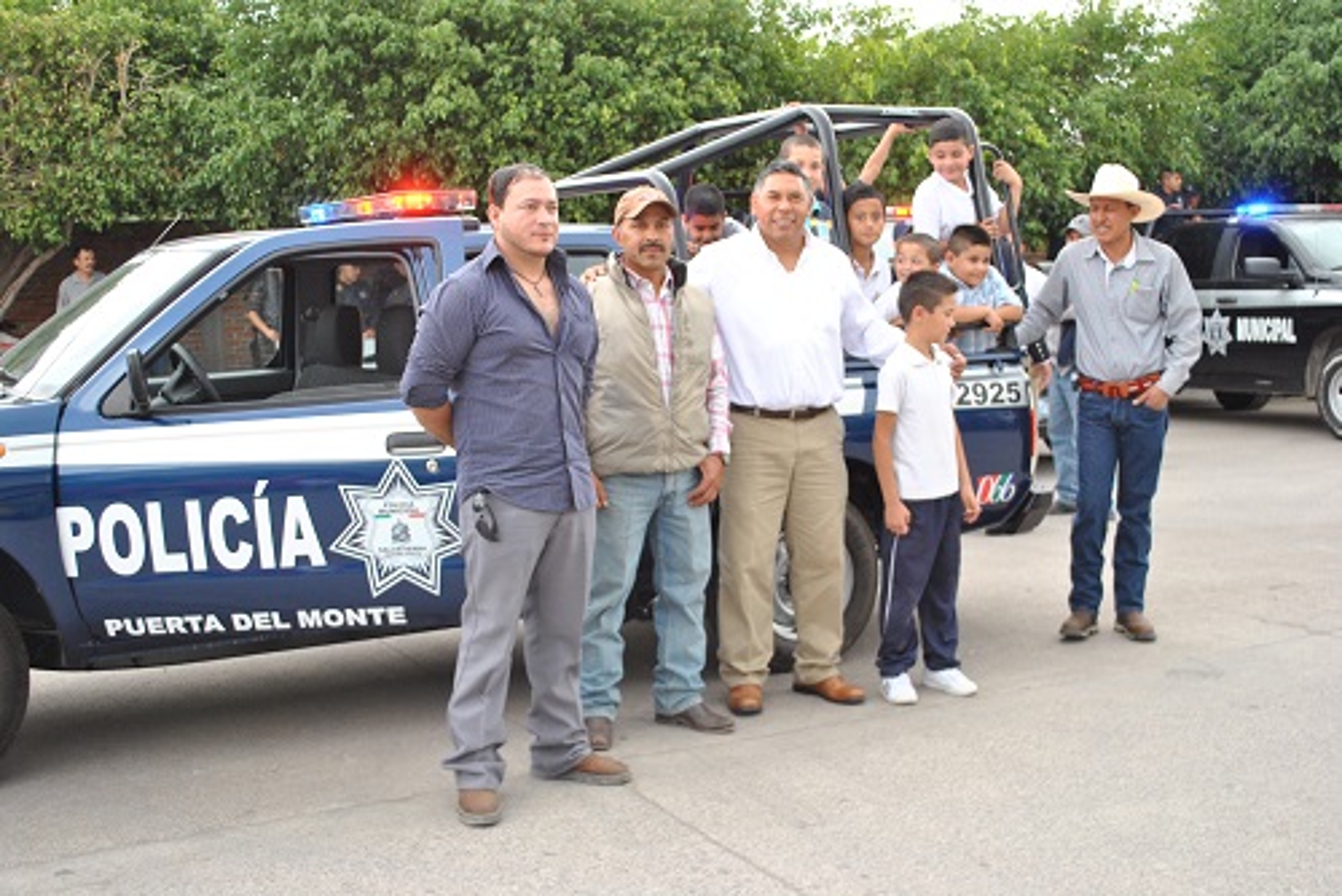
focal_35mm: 44
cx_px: 671
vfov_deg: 30.9
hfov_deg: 44.9
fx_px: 1622
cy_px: 448
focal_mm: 29
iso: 400
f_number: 4.5
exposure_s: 1/200
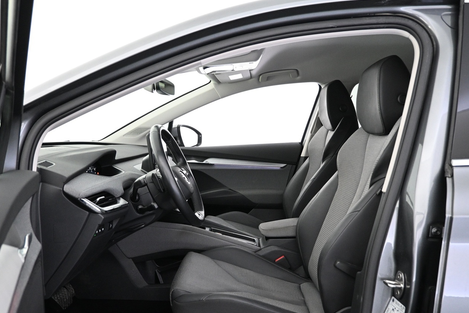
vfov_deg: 41.9
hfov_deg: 60.3
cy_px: 200
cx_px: 224
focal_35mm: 31
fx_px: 404
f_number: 3.5
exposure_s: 1/30
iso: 1600
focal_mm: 16
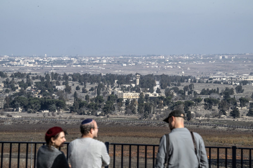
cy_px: 84
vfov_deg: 5.1
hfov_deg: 7.6
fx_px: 1898
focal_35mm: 270
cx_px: 126
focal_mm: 270
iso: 250
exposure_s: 1/250
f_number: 18
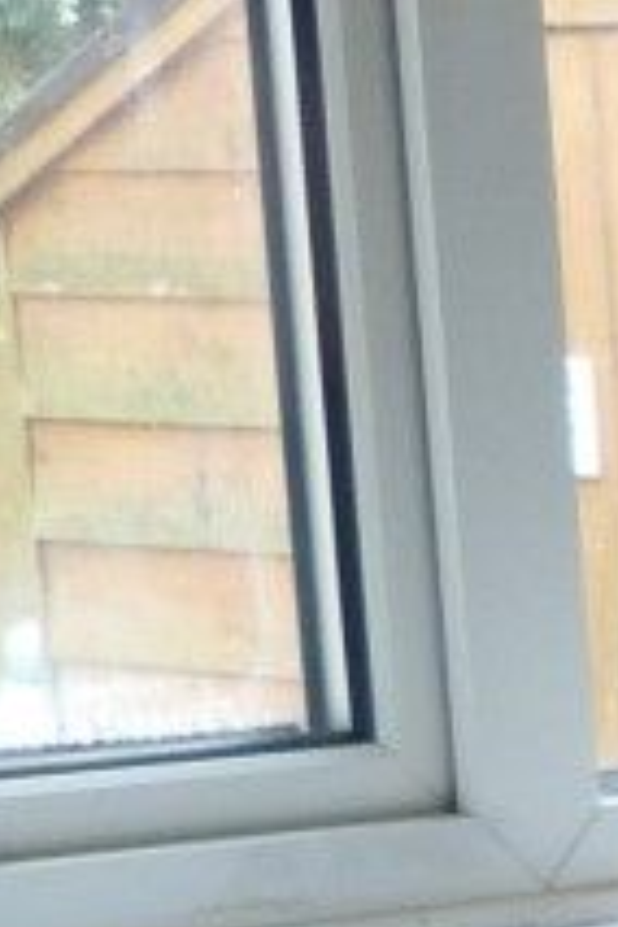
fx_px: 4532
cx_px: 2281
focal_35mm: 176
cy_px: 1645
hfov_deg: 6.6
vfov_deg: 10.9
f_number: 2.8
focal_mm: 4.5
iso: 125
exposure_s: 1/60
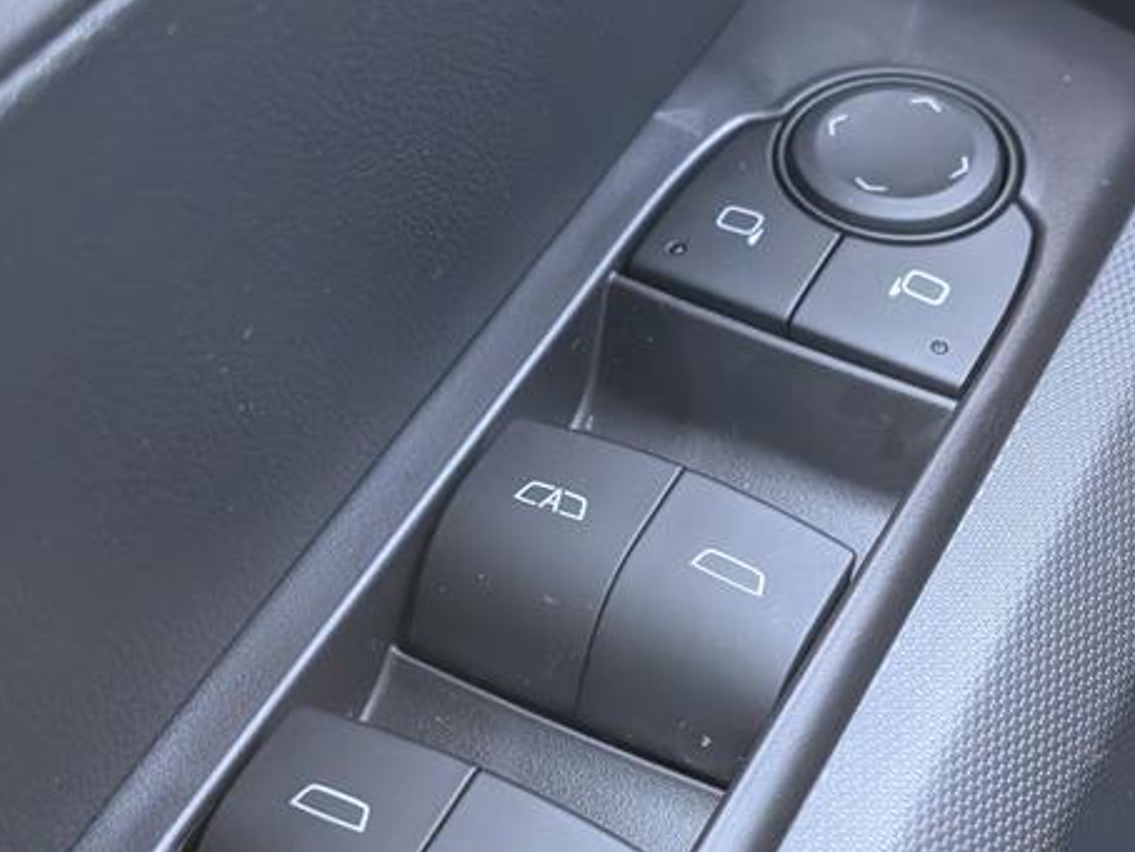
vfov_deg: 21.3
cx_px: 752
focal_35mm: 69
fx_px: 2264
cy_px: 475
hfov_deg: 28.0
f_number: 1.68
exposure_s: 1/127
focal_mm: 6.9
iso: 1607
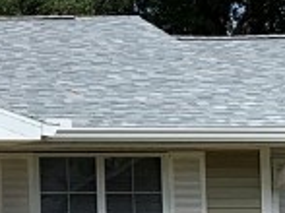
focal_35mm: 181
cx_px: -364
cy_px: 128
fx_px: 1489
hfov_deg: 9.8
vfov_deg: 8.2
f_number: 1.8
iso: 25
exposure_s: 1/2421
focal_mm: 4.25
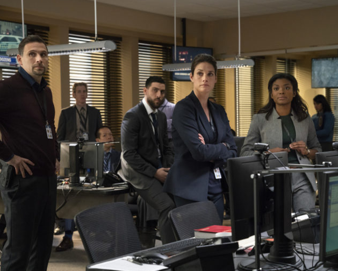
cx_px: 189
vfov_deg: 21.6
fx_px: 711
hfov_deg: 26.7
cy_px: 136
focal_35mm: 71
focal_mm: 62
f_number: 4.5
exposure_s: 1/160
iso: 5000
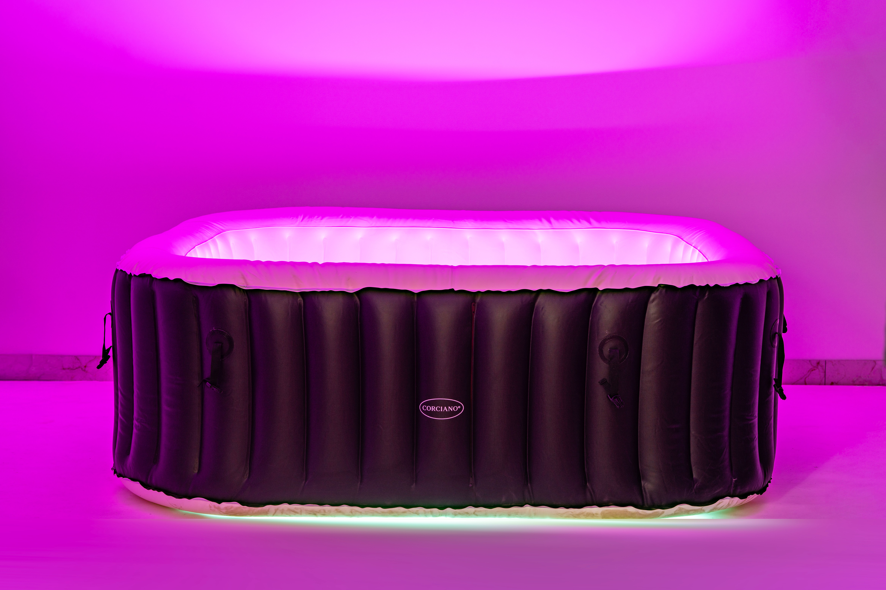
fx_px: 2092
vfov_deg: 16.1
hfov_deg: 23.9
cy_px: 295
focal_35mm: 85
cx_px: 443
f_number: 7.1
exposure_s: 1/2.5
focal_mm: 85
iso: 100
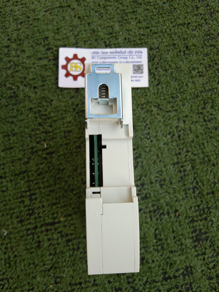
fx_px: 253
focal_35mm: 30
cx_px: 110
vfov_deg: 60.0
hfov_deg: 46.8
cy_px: 146
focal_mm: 3.65
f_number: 2.2
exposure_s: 1/50
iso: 83
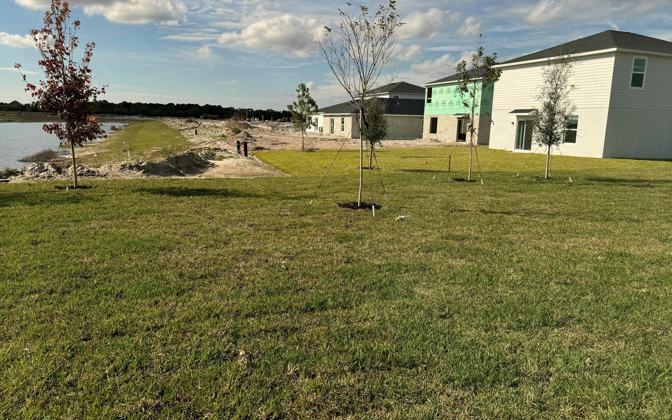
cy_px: 203
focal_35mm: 26
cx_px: 333
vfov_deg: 47.6
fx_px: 476
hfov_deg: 70.4
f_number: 1.78
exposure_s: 1/4049
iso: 80
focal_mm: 6.76
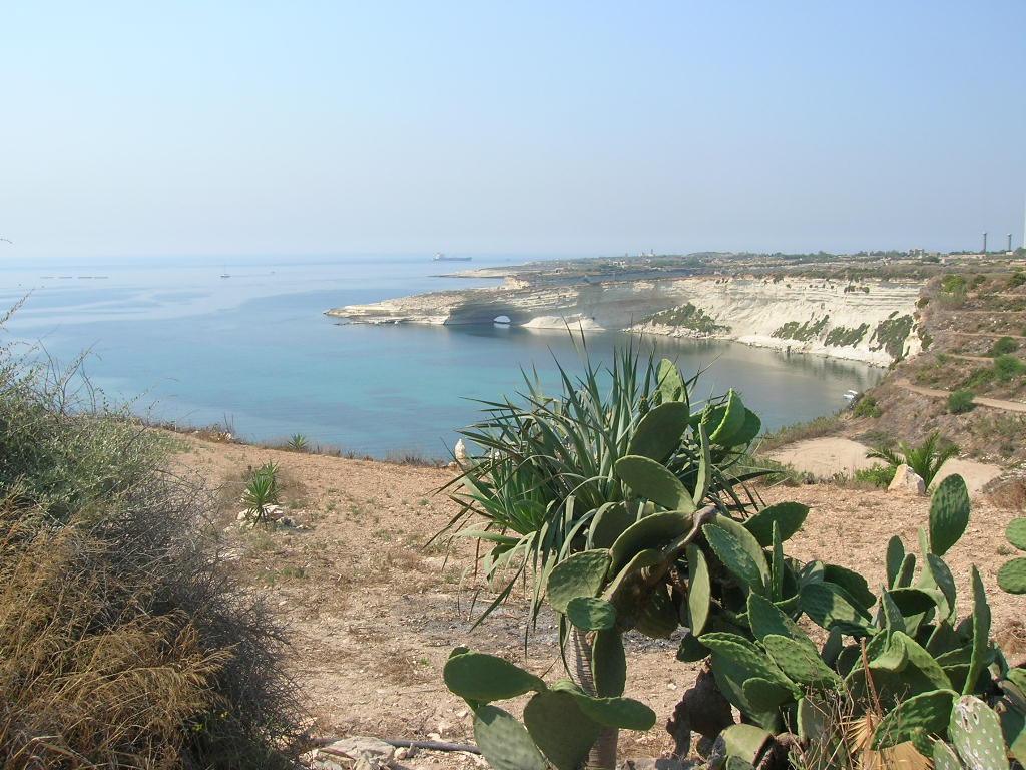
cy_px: 385
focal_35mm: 34
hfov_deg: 54.0
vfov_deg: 41.8
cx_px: 513
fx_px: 1008
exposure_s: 1/365
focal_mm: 5.7
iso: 50
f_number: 4.9
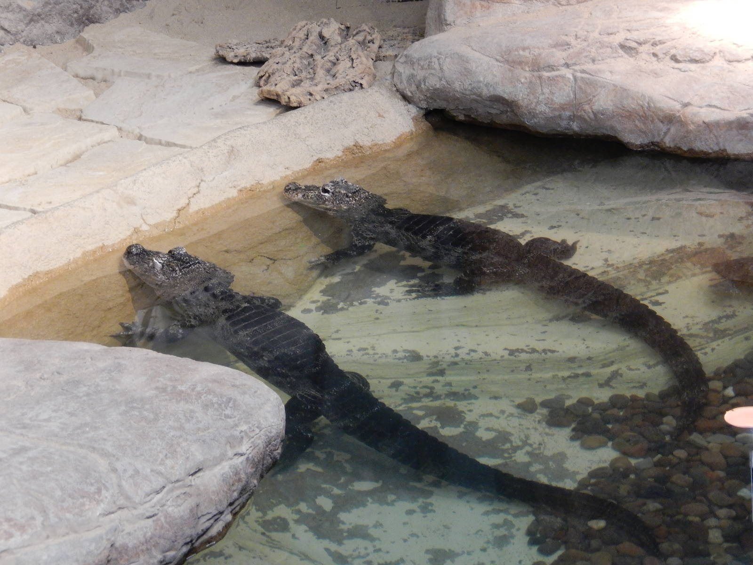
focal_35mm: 105
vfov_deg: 14.1
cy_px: 282
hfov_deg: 18.7
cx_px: 376
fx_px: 2284
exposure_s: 1/15
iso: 560
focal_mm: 18.9
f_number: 5.3
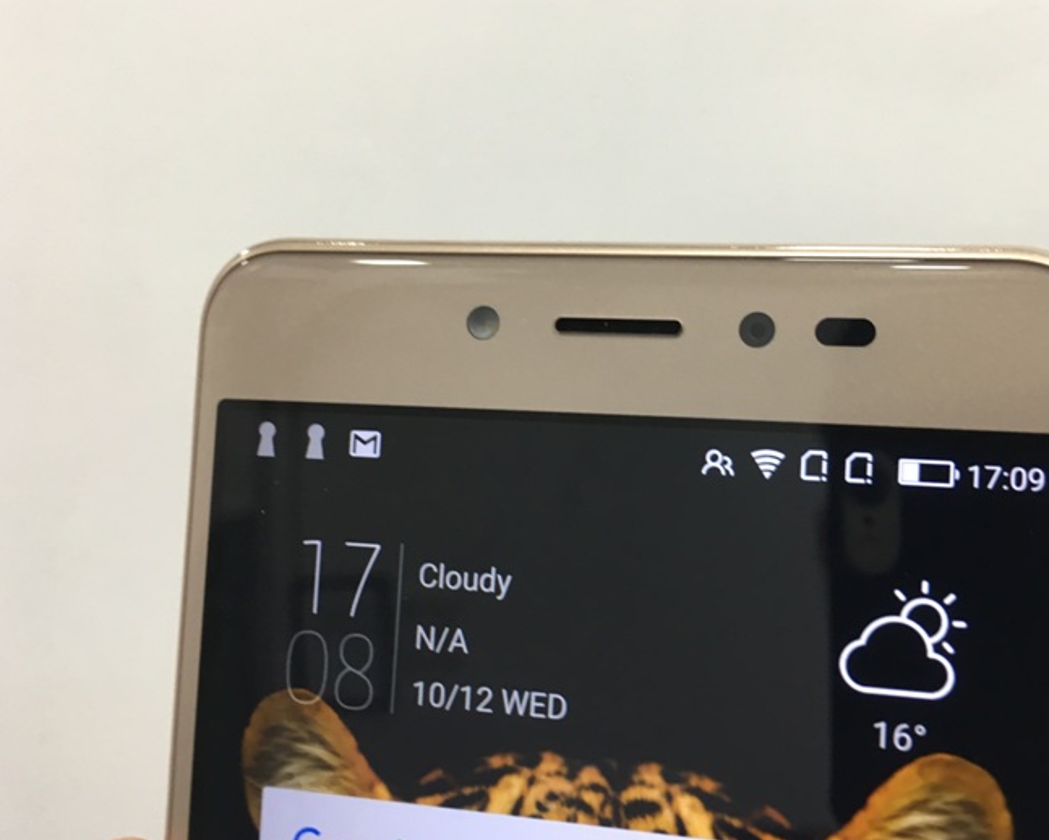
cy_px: 415
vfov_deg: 42.2
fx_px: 1087
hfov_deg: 51.2
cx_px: 619
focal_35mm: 35
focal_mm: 4.15
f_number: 2.2
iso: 80
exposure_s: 1/33
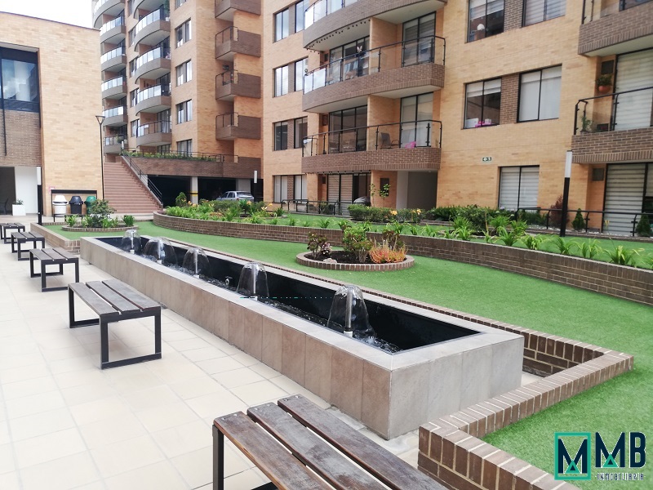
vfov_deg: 53.1
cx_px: 326
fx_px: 490
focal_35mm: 26
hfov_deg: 67.3
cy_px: 245
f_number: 2.2
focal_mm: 3.81
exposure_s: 1/183
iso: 50
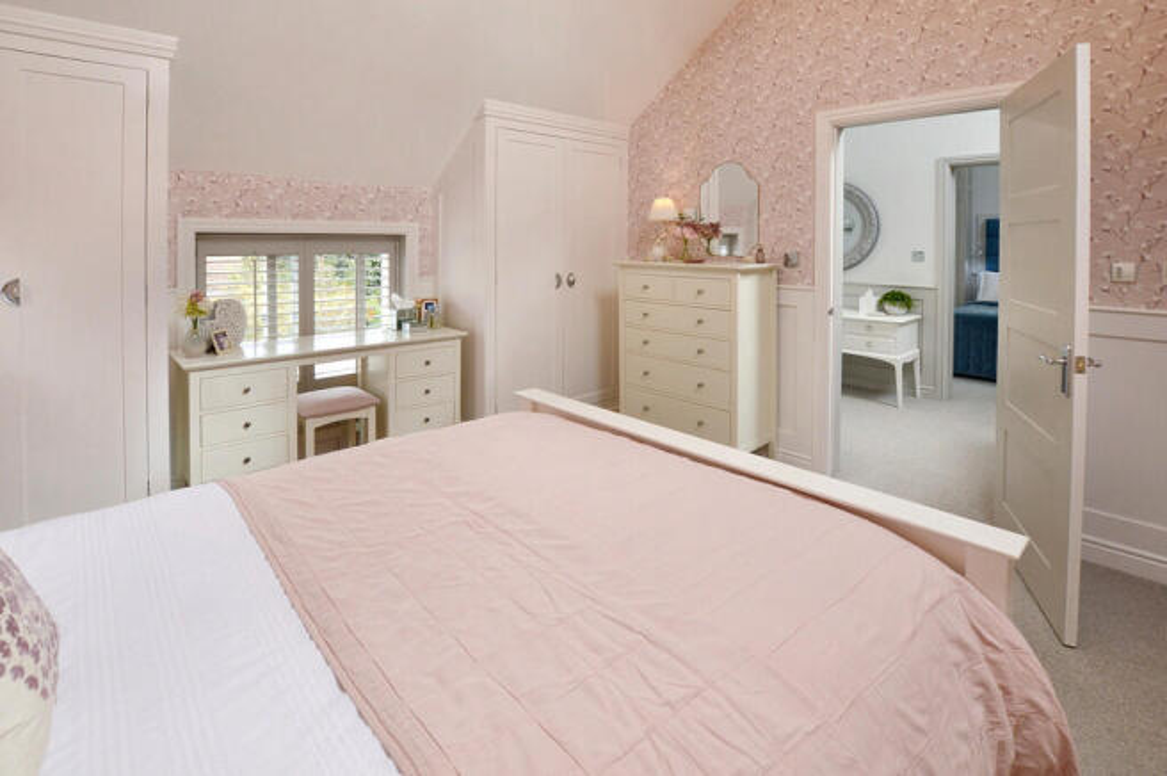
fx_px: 486
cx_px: 584
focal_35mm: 15
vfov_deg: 77.2
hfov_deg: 100.4
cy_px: 388
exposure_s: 1/20
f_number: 10
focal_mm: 10
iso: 200
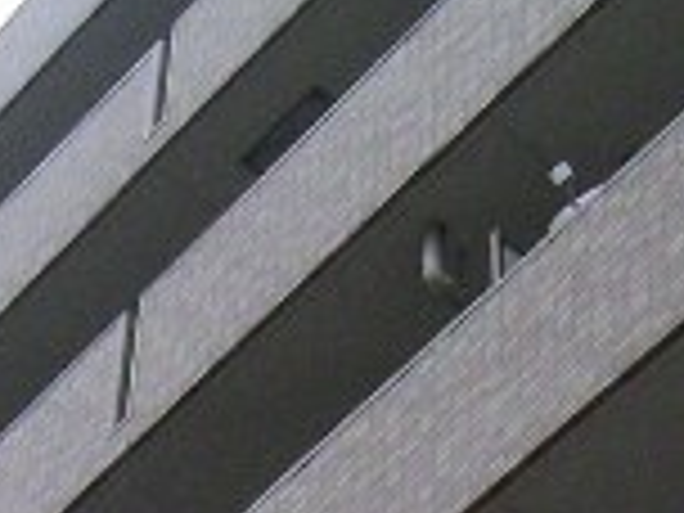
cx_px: 194
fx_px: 3162
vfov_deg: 8.8
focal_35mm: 160
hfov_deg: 12.3
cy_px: 1026
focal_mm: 6
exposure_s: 1/500
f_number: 2.8
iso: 160
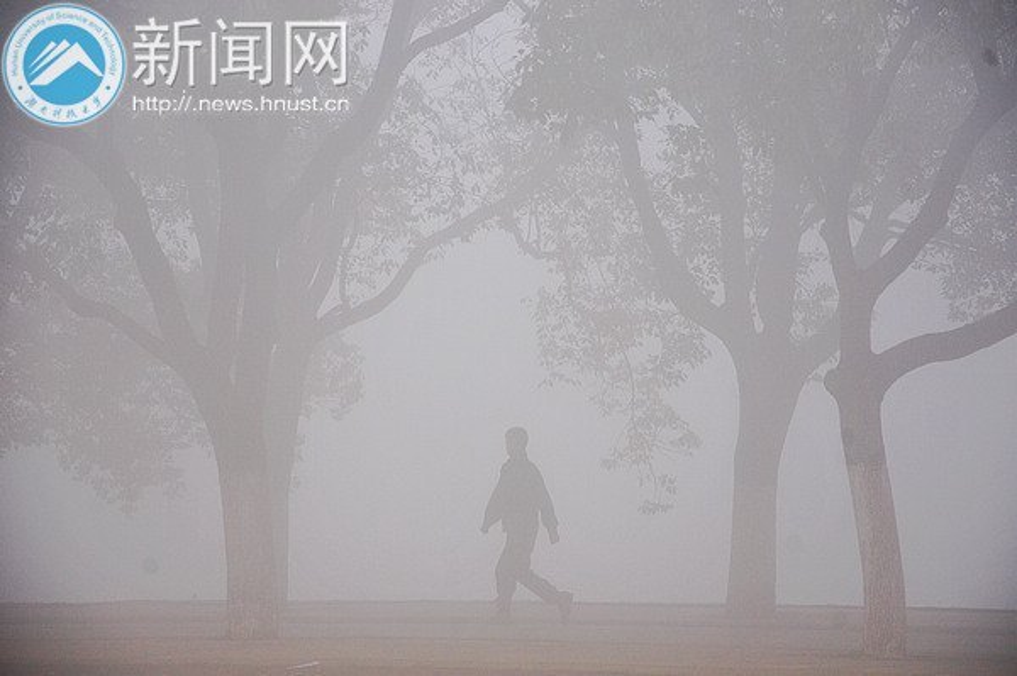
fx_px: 4446
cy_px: 338
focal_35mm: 158
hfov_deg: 13.1
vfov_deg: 8.7
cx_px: 508
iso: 400
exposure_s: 1/400
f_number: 6.3
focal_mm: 105
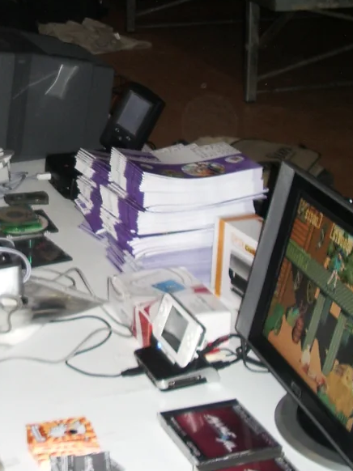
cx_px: 2
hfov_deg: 18.6
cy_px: 119
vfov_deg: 25.1
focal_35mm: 77
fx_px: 1048
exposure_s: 1/40
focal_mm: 5.8
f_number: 2.6
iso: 100
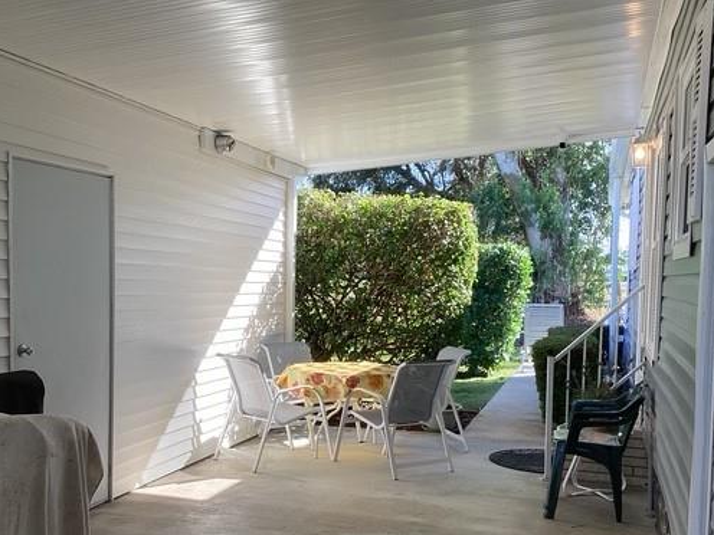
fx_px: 825
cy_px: 319
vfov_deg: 35.8
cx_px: 341
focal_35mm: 40
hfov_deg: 46.8
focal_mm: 3.3
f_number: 2.4
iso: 25
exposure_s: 1/159
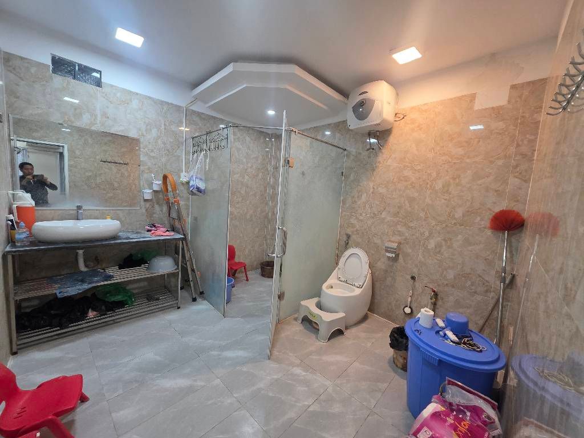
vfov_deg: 89.9
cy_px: 219
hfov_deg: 106.2
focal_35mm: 13
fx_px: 219
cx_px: 292
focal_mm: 2.2
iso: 160
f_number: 1.9
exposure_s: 1/100
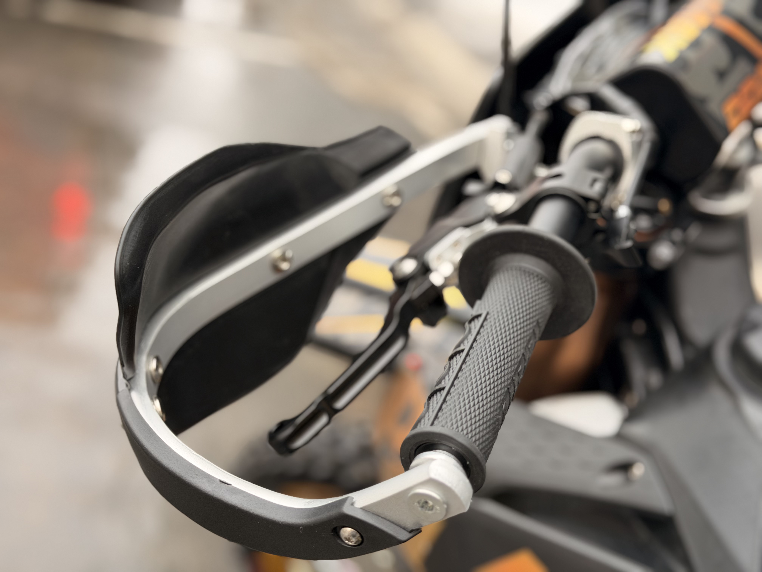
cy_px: 286
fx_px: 1057
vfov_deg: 30.3
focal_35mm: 48
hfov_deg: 39.7
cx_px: 381
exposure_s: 1/185
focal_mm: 6.76
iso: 80
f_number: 1.78
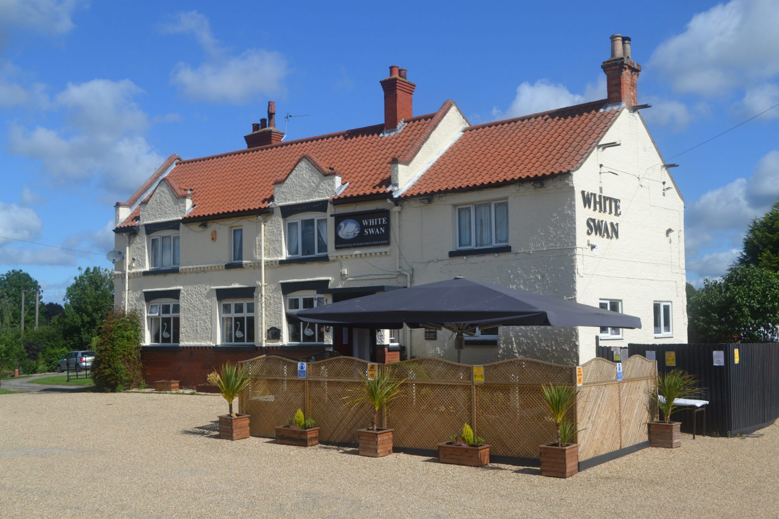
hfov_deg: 49.6
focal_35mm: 39
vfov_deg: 34.2
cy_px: 260
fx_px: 844
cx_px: 390
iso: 100
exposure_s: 1/250
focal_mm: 26
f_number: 8
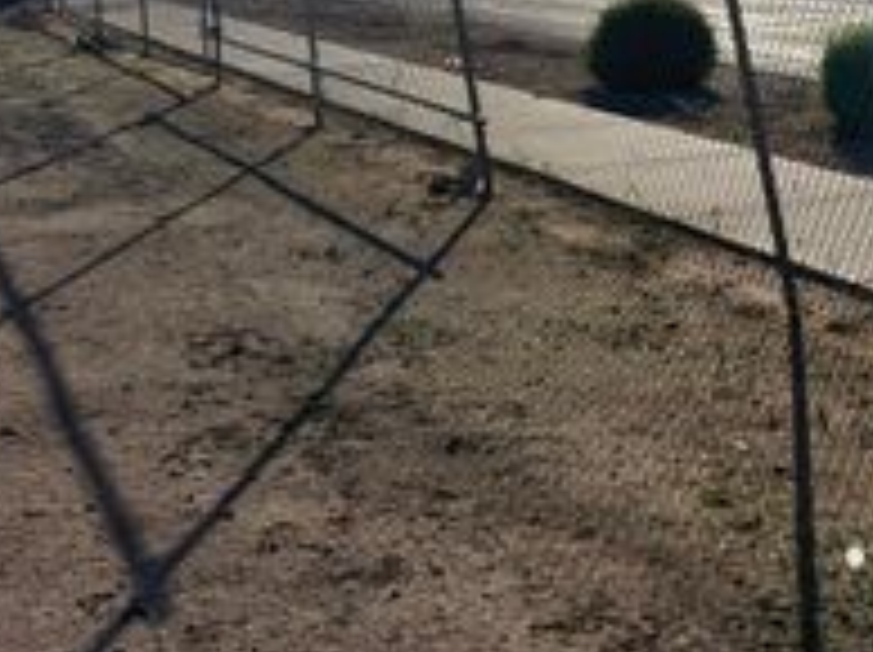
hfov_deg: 30.1
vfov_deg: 22.5
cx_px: 765
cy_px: -38
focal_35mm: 62
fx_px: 1562
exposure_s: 1/11905
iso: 80
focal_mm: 6.76
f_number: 1.78
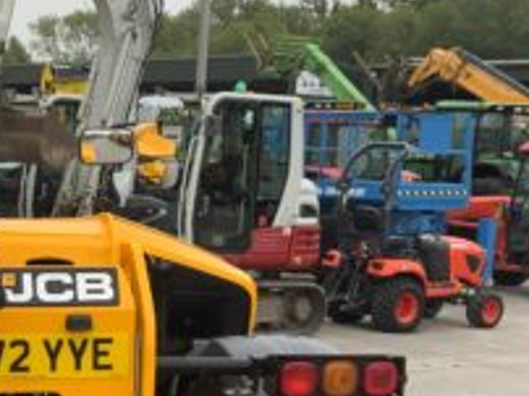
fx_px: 1404
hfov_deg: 20.9
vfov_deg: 15.9
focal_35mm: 92
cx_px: 68
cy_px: 349
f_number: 1.8
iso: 16
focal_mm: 3
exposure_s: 1/169
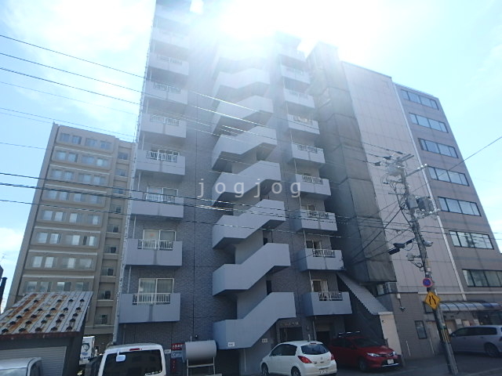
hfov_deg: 79.0
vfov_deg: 63.4
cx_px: 251
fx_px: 305
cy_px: 188
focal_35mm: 21
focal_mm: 3.7
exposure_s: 1/640
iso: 125
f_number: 3.5
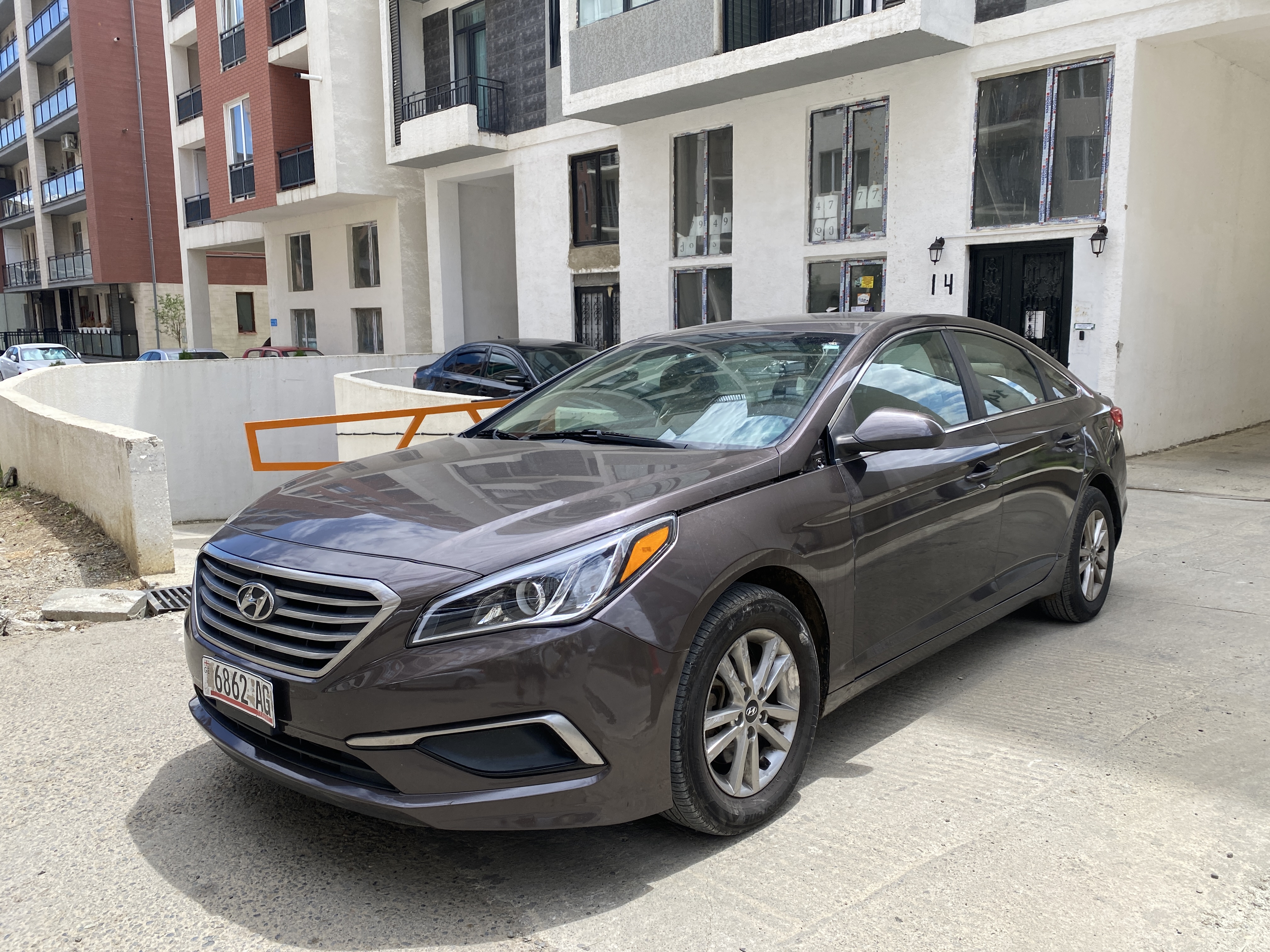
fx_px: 954
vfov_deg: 53.1
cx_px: 635
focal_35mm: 26
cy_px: 476
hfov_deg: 67.3
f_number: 1.8
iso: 32
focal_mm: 4.25
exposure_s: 1/1653
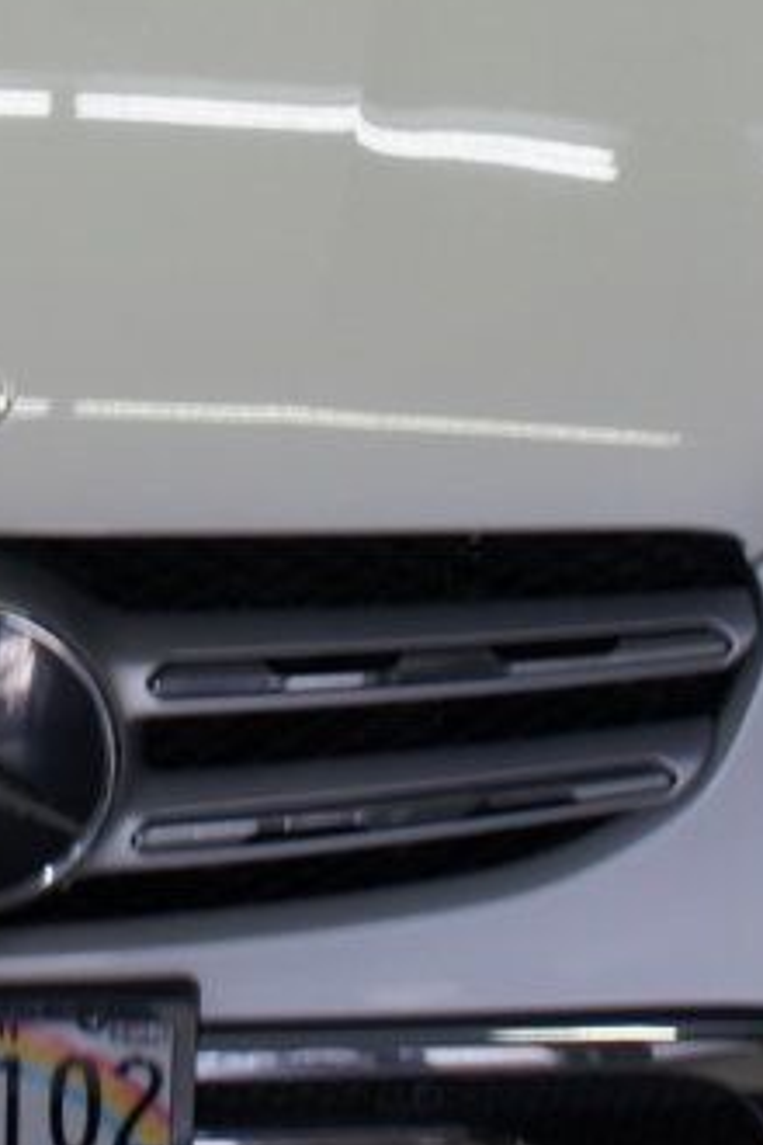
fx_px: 2956
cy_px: 134
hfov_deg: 14.4
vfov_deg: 21.5
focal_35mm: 93
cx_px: -80
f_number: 5
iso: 200
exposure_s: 1/60
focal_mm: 20
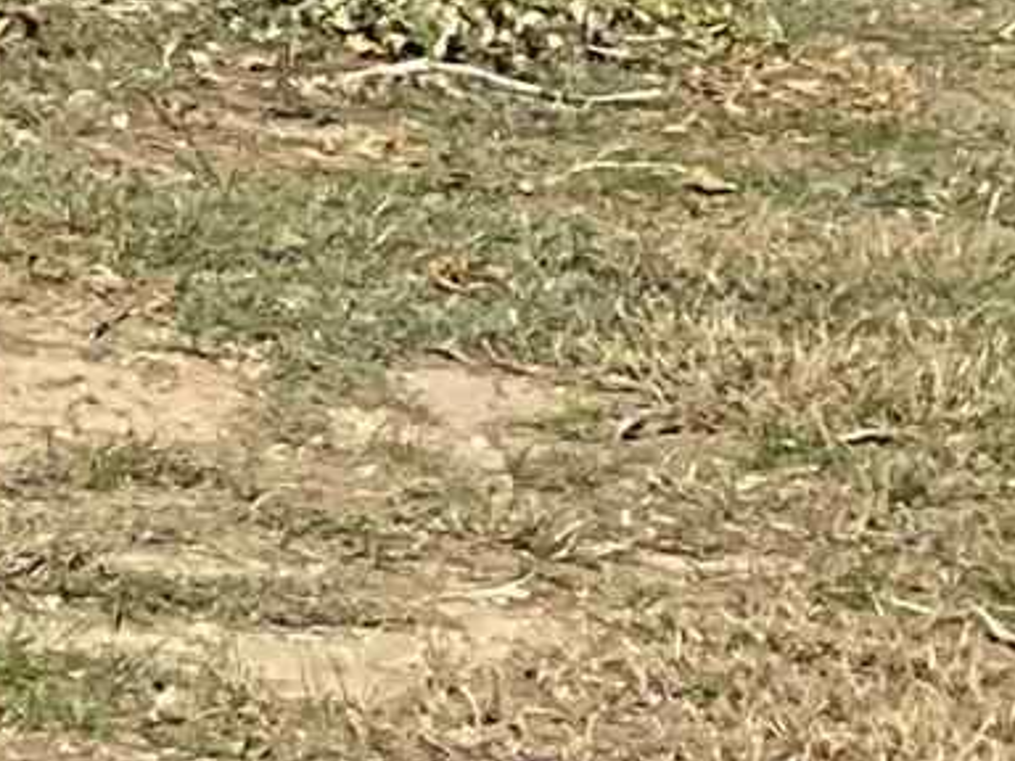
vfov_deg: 6.0
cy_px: -1329
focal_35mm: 232
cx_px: -2448
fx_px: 6803
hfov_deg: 7.2
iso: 16
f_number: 1.8
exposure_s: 1/1984
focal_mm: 3
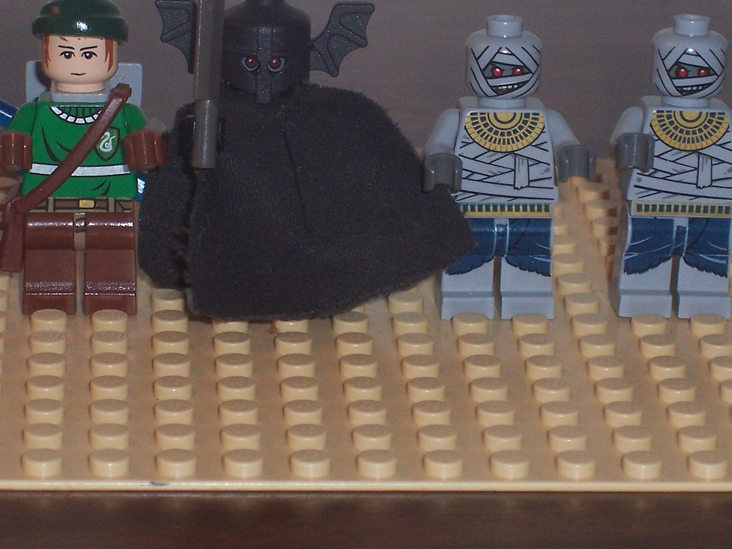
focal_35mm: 170
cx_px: 290
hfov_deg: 11.6
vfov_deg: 8.7
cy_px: 167
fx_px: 3595
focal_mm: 16.8
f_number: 4.6
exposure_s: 1/90
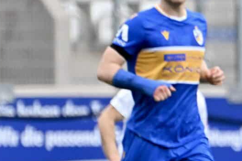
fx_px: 9901
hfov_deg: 1.4
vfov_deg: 0.9
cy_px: 148
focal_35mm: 1473
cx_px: 464
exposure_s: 1/1600
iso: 1800
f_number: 5.6
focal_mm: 380
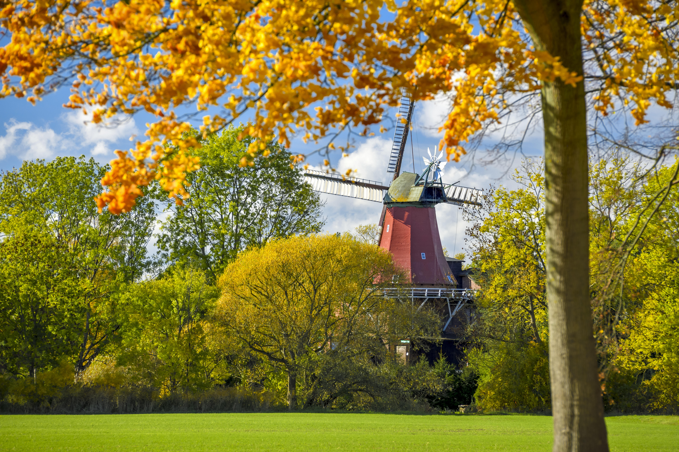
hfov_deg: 10.3
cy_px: 226
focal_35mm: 200
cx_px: 340
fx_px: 3772
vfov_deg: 6.9
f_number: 8
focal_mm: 200
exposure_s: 1/160
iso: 200
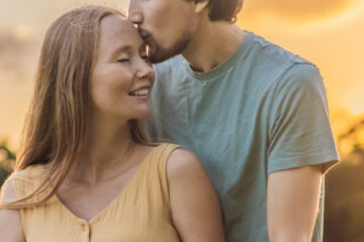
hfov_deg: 11.4
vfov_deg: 7.7
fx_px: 1810
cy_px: 152
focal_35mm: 179
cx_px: 52
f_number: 2.2
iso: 100
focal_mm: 55
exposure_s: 1/2000
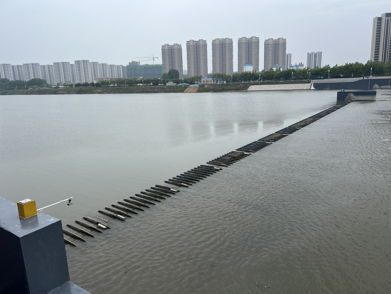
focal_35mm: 26
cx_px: 196
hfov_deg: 67.3
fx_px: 294
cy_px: 147
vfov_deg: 53.1
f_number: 1.5
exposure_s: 1/3704
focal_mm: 5.7
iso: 50
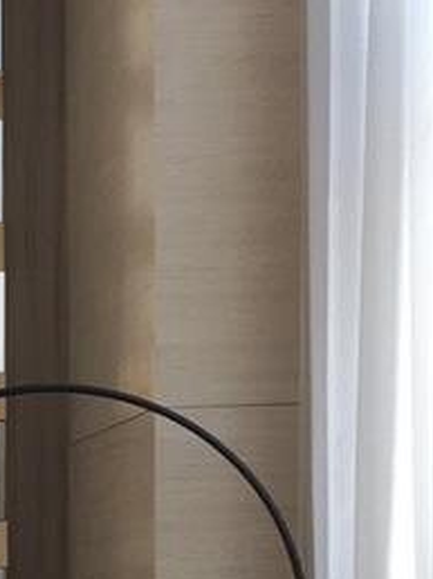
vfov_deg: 13.8
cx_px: -278
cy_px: 860
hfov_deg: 10.5
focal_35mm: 135
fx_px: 2255
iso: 40
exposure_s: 1/60
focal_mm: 4.15
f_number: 2.2
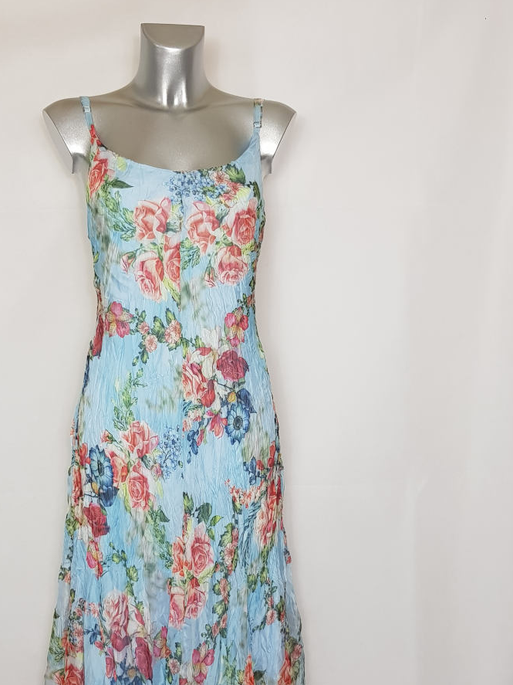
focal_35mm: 34
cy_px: 444
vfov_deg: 53.1
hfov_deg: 41.6
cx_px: 202
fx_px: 672
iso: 80
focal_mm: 4.2
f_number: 1.7
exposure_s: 1/50
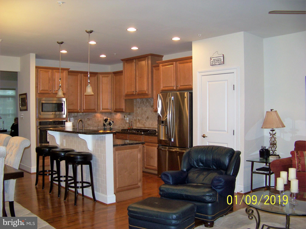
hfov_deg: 51.4
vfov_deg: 39.7
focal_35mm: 36
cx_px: 153
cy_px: 114
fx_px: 318
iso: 64
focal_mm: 5.85
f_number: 2.8
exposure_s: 1/30
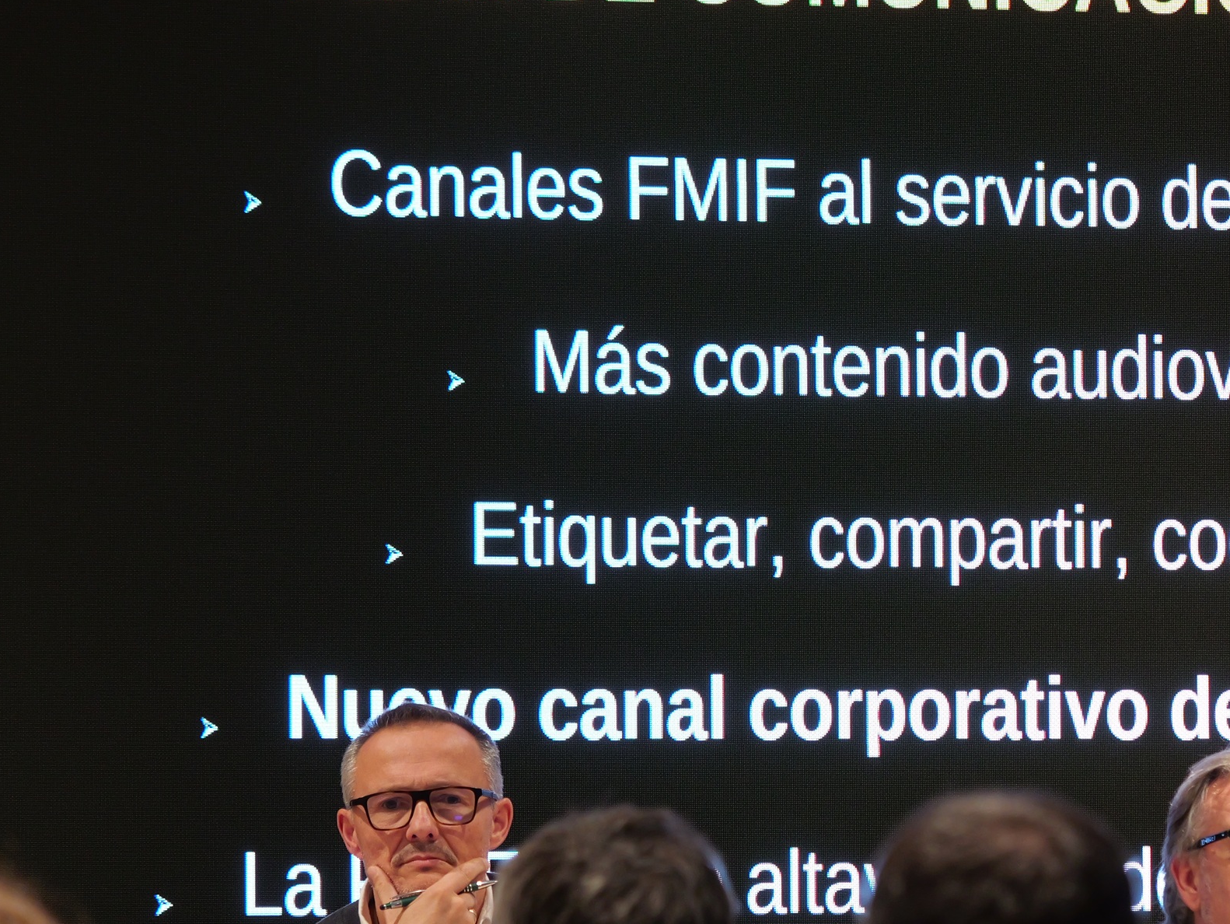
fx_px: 7785
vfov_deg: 6.8
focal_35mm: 219
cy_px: 709
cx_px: 1033
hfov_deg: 9.0
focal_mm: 60
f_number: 2.8
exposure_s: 1/100
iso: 1000
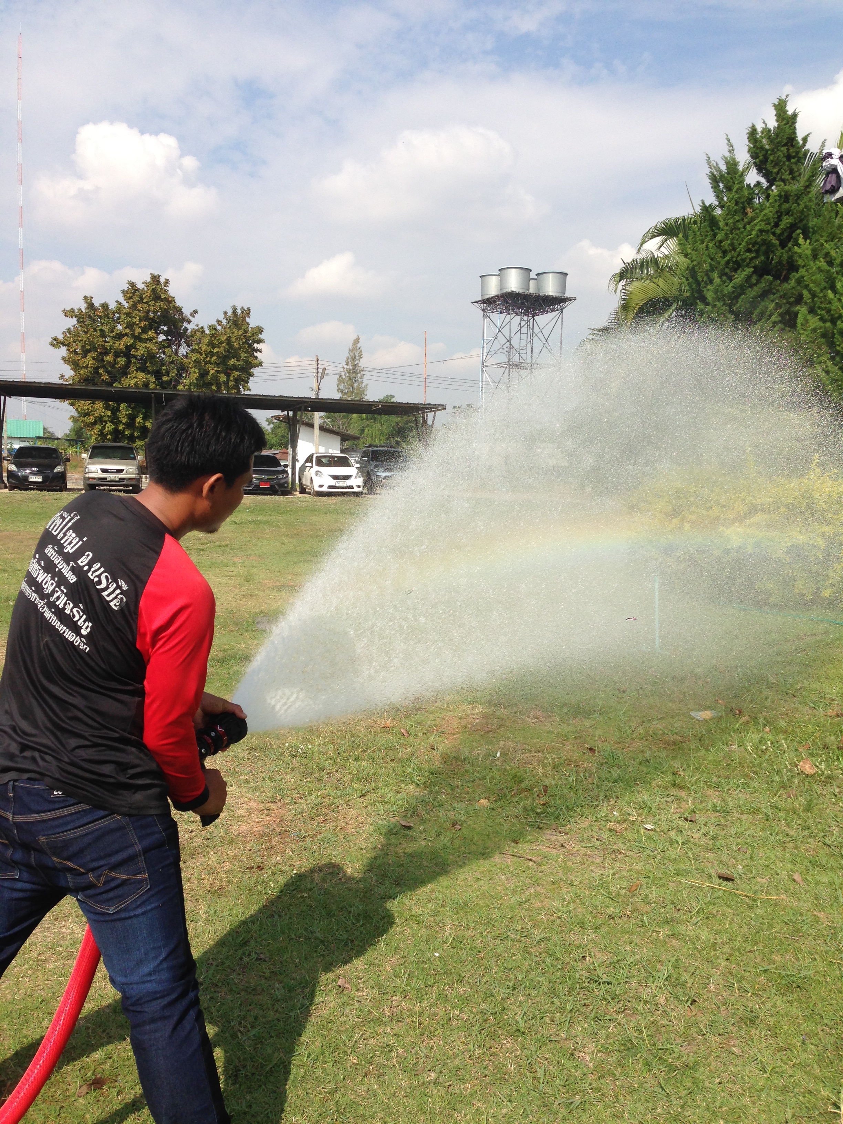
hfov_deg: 42.9
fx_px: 1072
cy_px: 562
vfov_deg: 55.4
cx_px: 422
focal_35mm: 33
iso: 50
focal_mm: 4.12
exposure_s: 1/2008
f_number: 2.4
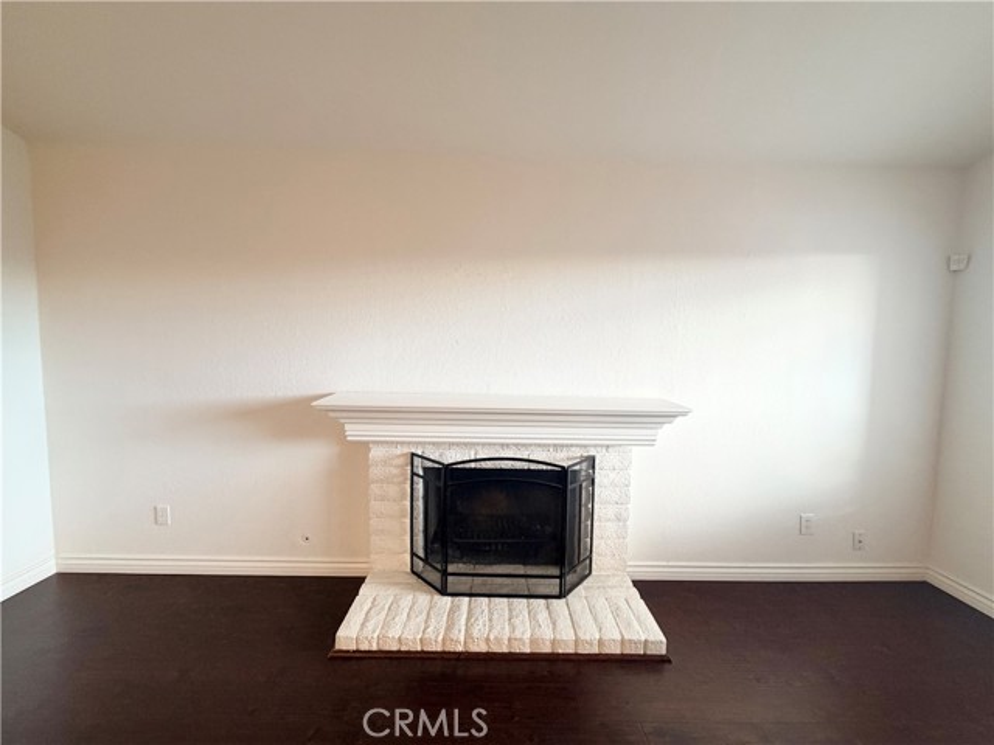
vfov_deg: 85.7
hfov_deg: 102.1
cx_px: 497
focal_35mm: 14
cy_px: 372
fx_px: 402
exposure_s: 1/60
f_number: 2.2
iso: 200
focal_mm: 2.22
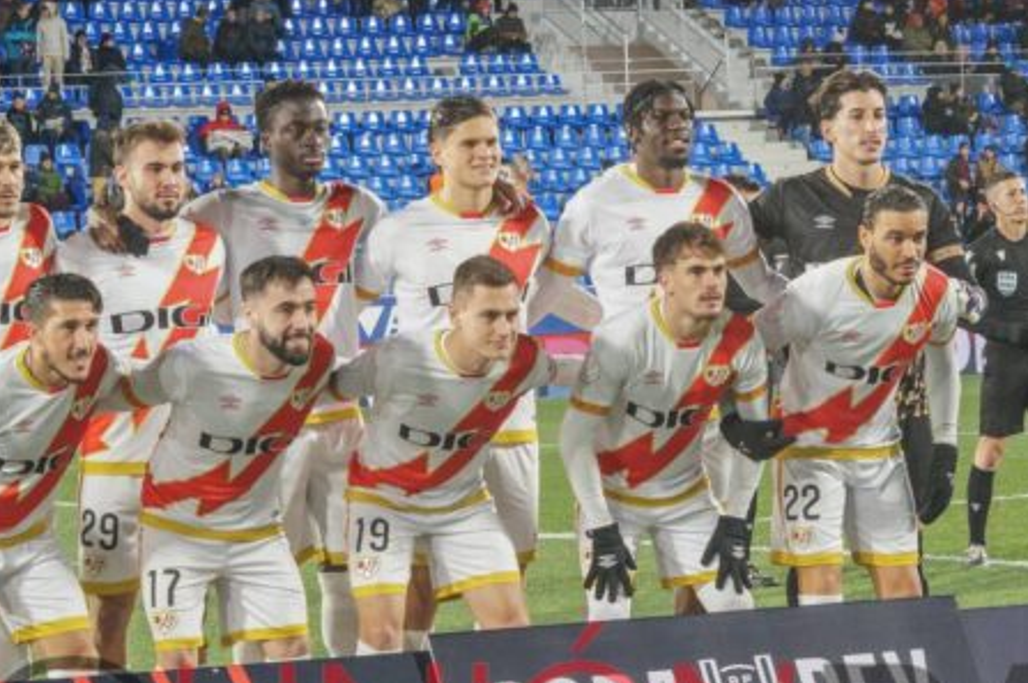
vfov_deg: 7.8
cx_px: 543
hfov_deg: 11.7
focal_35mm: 176
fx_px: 5020
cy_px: 370
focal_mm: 70
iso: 1600
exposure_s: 1/60
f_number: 11
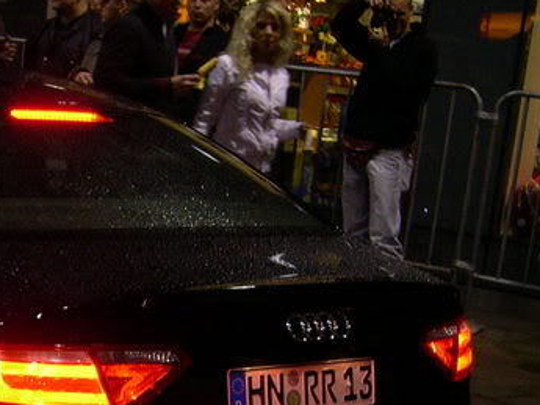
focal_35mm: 88
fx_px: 1373
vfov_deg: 16.5
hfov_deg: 20.9
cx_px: -83
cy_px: 388
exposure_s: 1/60
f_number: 2.8
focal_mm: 8
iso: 400
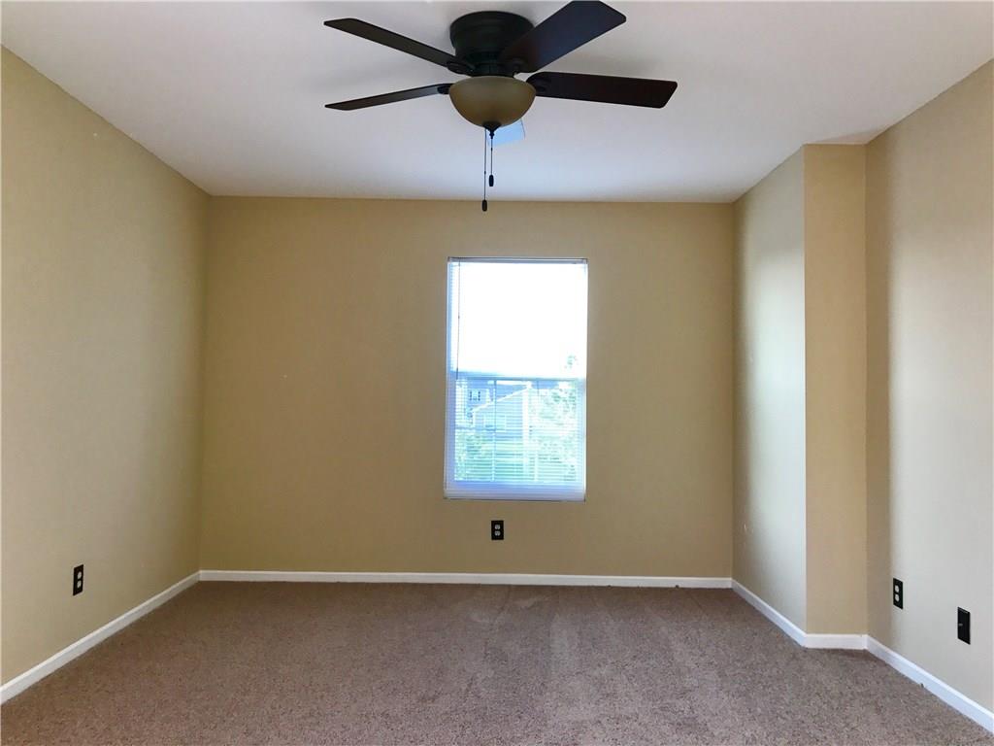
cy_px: 373
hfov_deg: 63.4
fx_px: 804
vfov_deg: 49.7
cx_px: 497
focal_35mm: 28
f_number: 1.8
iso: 32
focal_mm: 3.99
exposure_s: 1/120
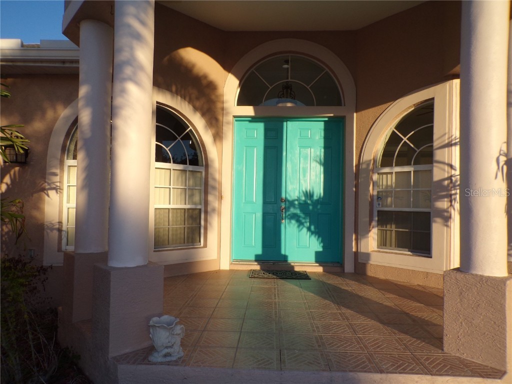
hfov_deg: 71.6
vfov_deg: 56.8
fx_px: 355
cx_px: 256
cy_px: 192
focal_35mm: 24
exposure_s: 1/210
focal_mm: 4.3
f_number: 5.8
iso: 80
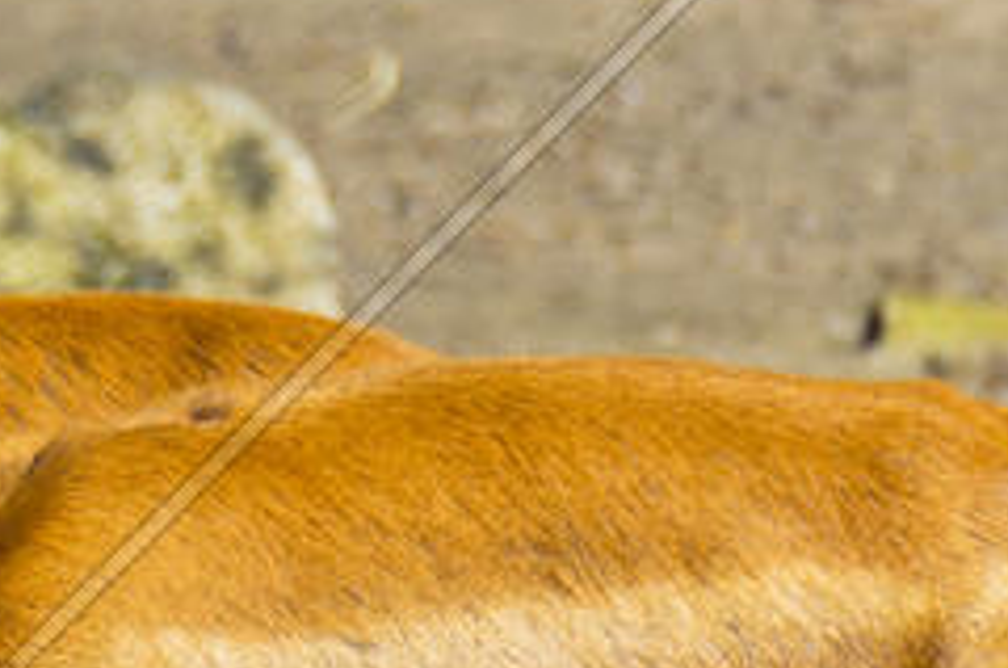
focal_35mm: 875
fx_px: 24451
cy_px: 886
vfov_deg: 1.6
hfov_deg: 2.4
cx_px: -210
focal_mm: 160
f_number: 5.6
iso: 100
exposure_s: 1/350
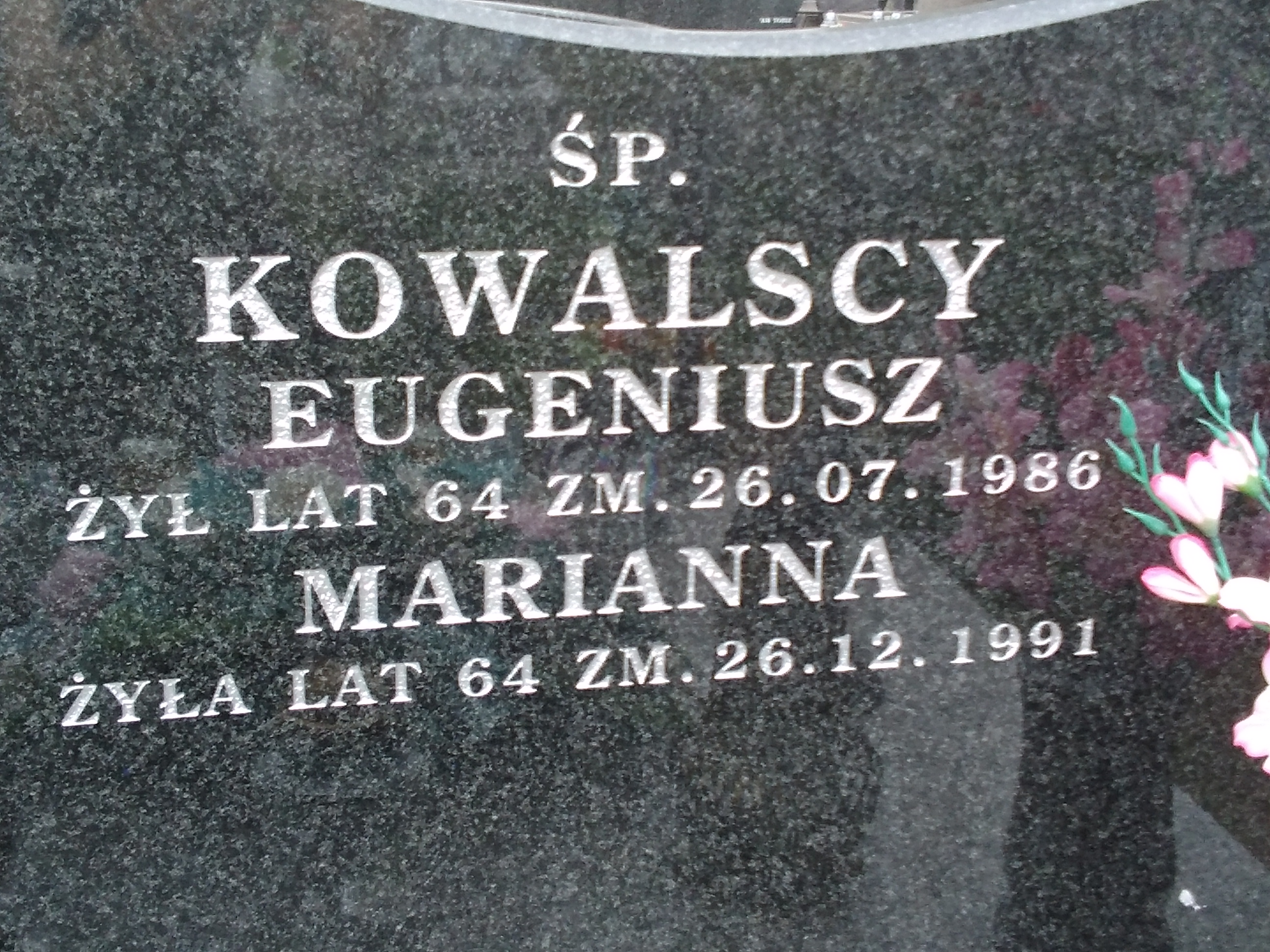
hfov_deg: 61.7
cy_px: 476
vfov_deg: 48.2
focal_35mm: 29
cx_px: 635
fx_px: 1064
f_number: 2.4
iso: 100
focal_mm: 2.39
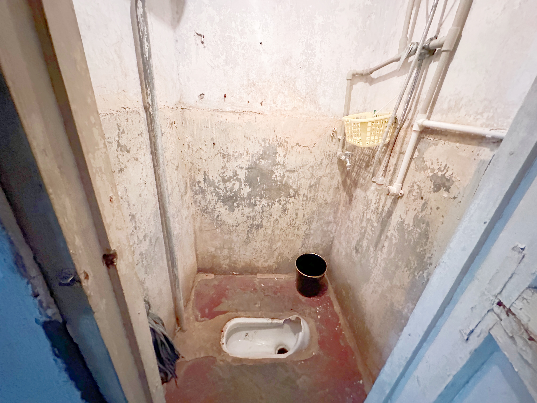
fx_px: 217
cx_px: 268
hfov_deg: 102.1
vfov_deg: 85.7
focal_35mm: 14
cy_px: 202
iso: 1250
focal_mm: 2.22
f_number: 2.2
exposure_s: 1/33
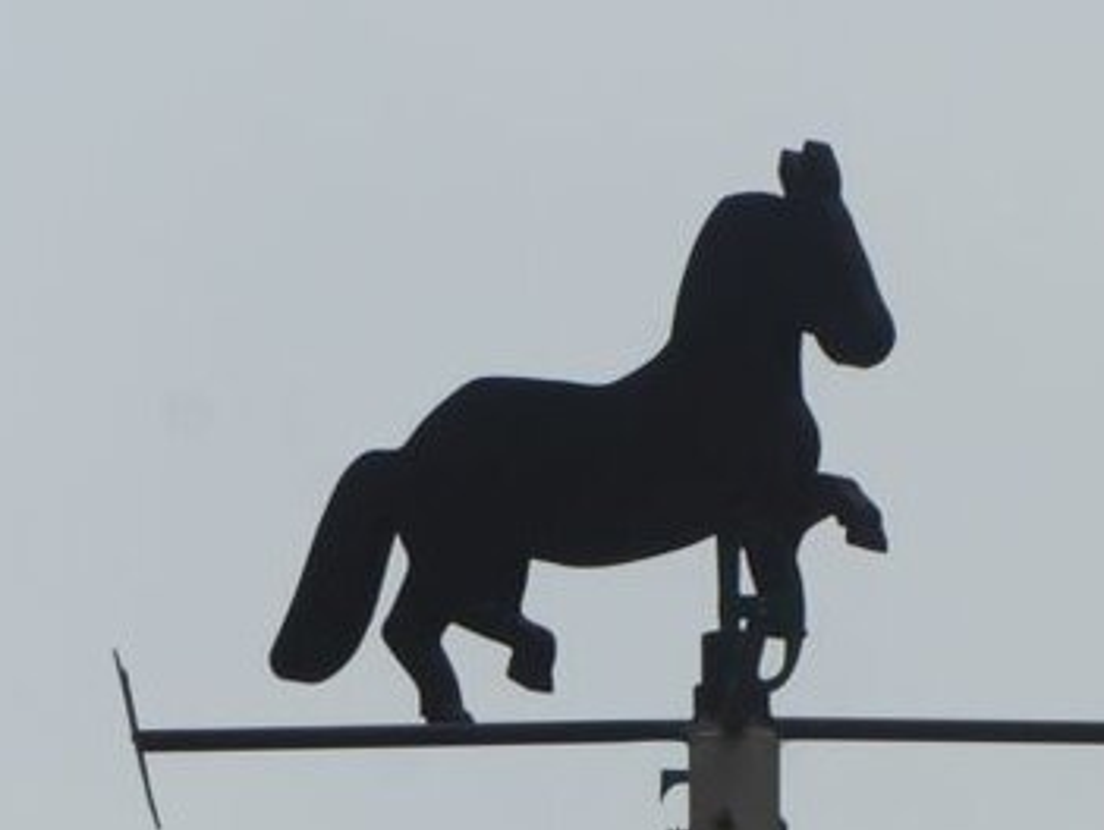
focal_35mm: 1087
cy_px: 547
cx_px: 766
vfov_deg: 1.4
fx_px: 34703
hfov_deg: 1.8
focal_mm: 96.2
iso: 80
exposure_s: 1/320
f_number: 6.1
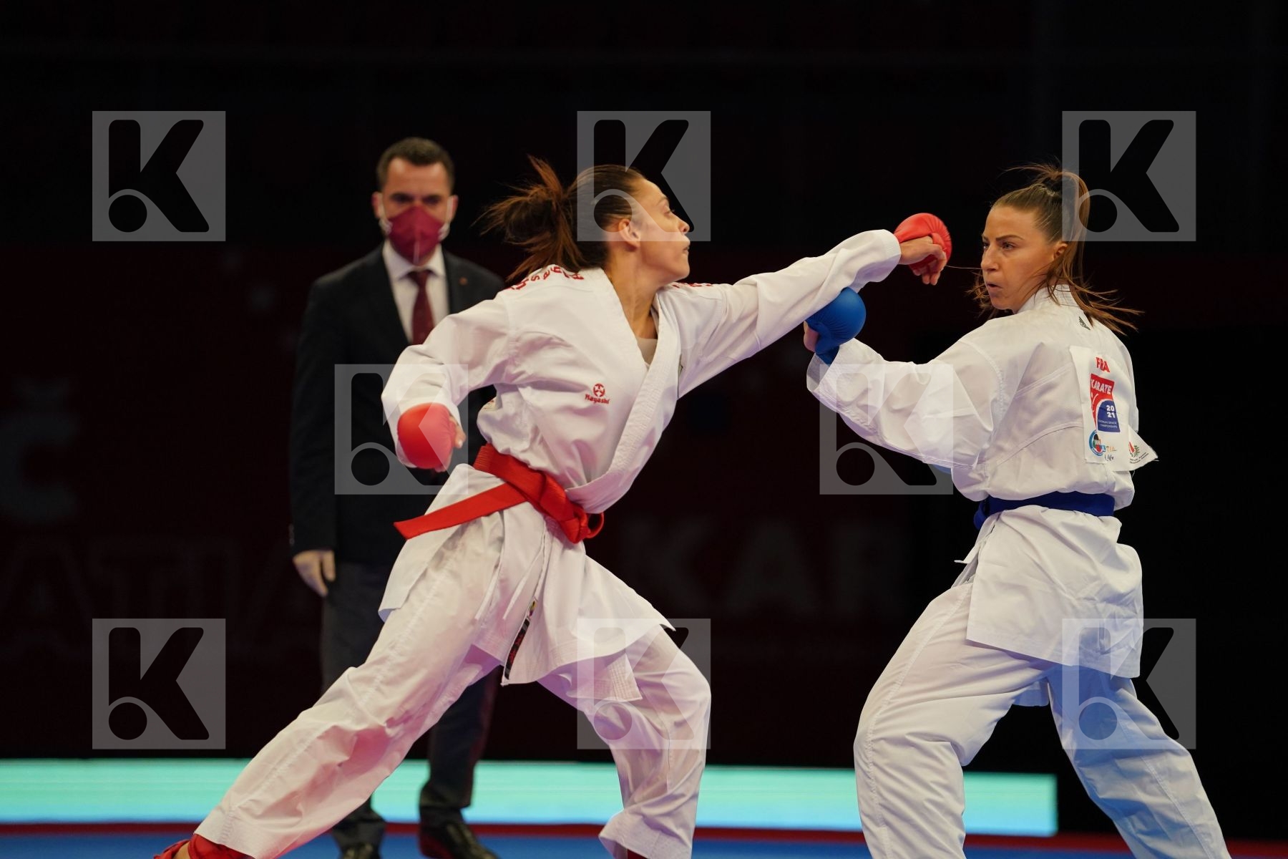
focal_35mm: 200
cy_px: 430
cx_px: 644
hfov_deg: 10.3
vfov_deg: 6.9
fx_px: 7155
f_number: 2.8
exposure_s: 1/1000
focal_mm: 200
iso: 2000
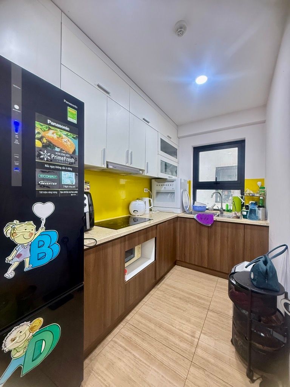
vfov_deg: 102.1
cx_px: 145
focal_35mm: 14
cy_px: 194
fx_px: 156
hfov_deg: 85.7
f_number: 2.2
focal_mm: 2.22
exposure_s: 1/50
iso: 500
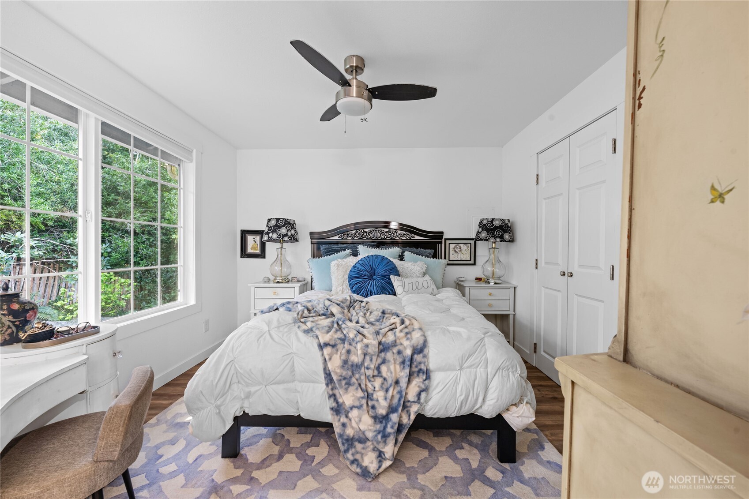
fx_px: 291
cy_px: 250
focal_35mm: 14
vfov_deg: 81.2
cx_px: 374
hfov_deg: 104.3
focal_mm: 14
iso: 400
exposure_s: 1.3
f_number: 9
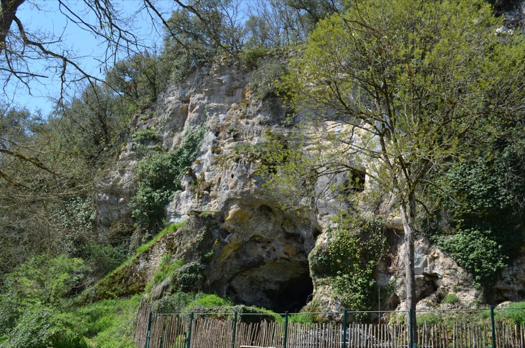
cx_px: 262
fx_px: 524
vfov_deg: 36.7
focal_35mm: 36
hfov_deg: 53.2
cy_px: 174
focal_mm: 24
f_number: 8
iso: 160
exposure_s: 1/250
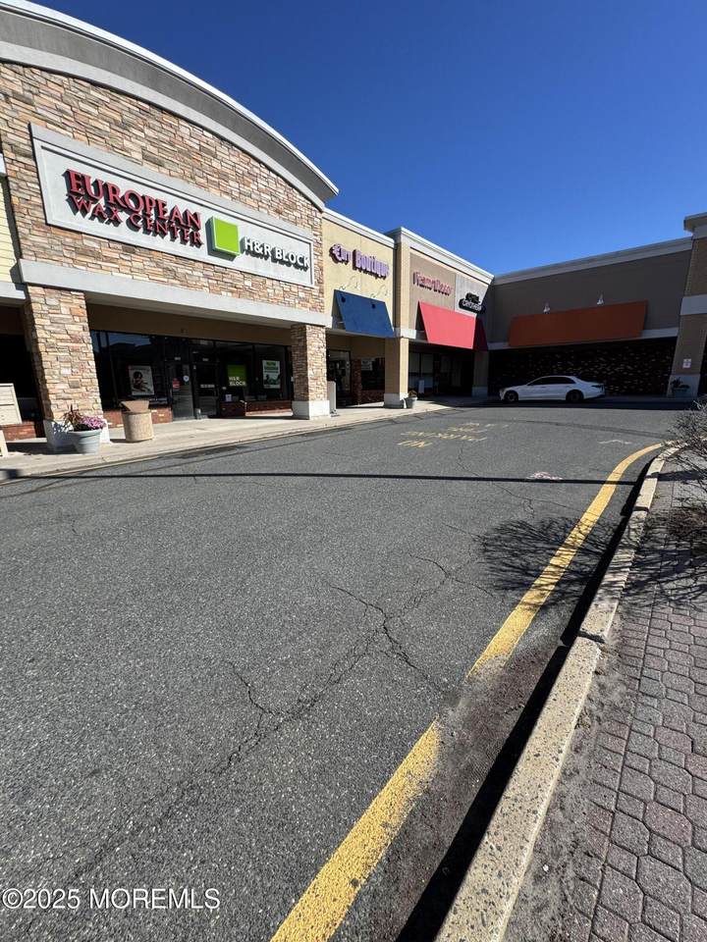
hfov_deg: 85.7
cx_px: 354
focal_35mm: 14
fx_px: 381
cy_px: 471
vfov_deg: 102.1
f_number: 2.2
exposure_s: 1/1637
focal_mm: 2.22
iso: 50
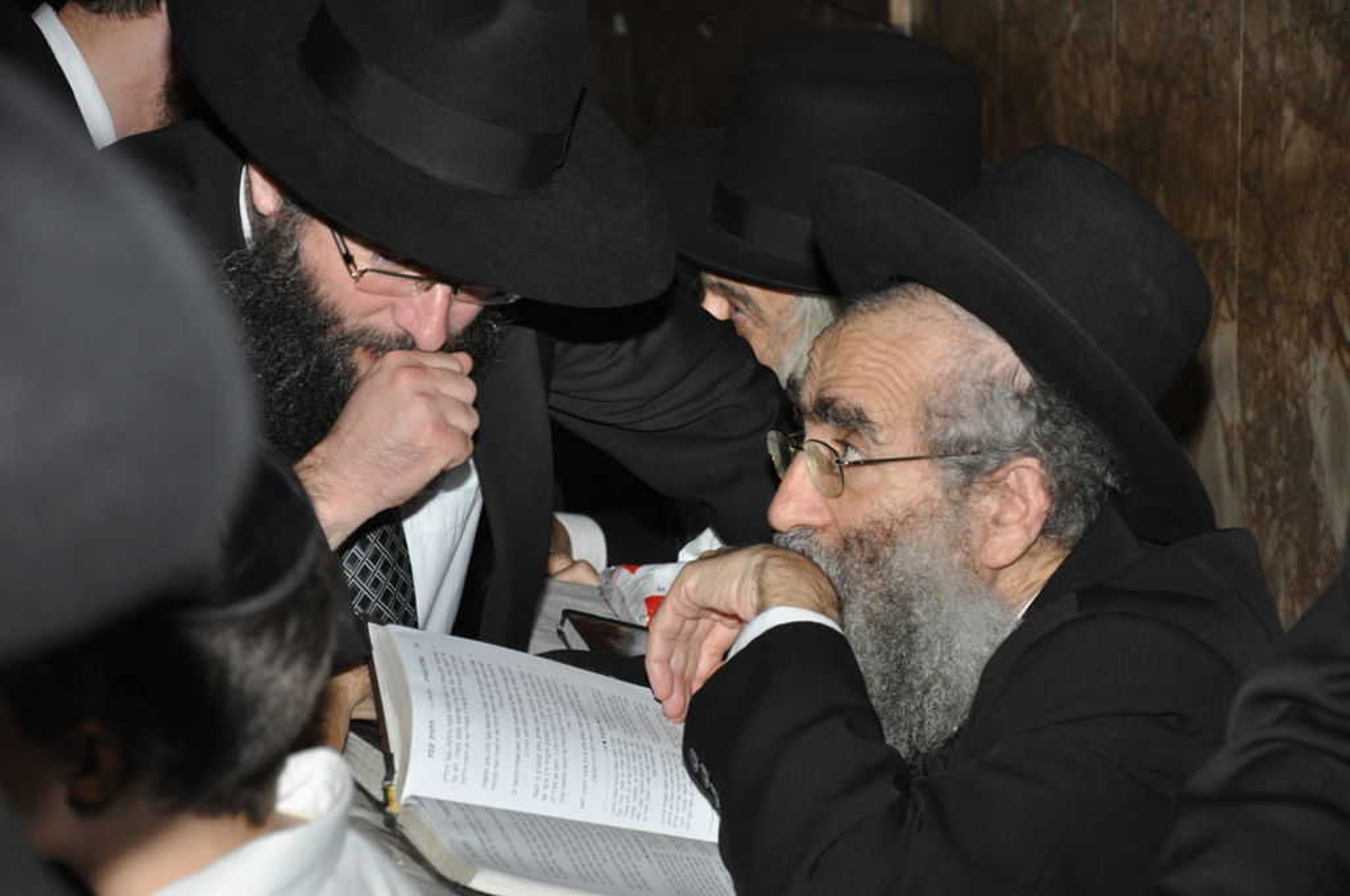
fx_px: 5056
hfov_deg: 15.2
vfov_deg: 10.1
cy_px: 448
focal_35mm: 135
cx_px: 675
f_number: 5.6
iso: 800
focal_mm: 90
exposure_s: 1/60
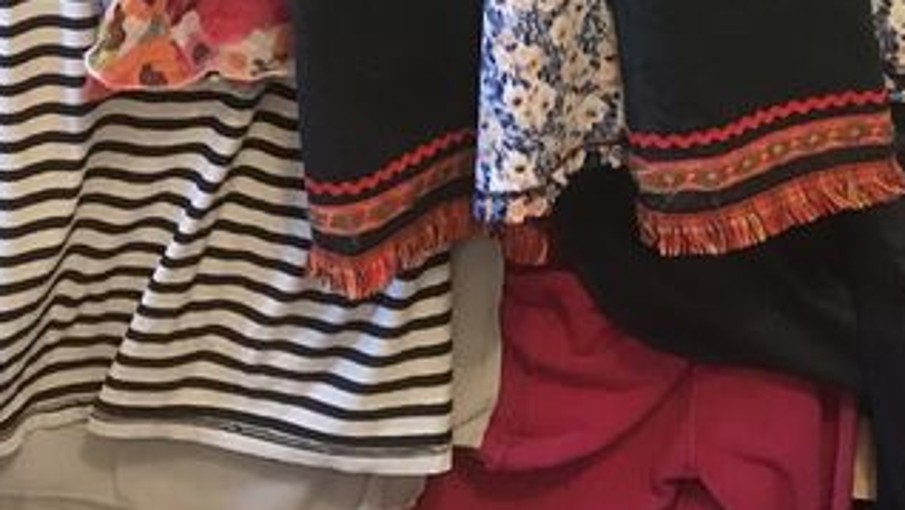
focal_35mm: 96
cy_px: -447
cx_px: 48
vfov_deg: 11.6
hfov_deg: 21.6
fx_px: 2304
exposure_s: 1/11
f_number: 1.8
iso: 100
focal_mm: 3.99
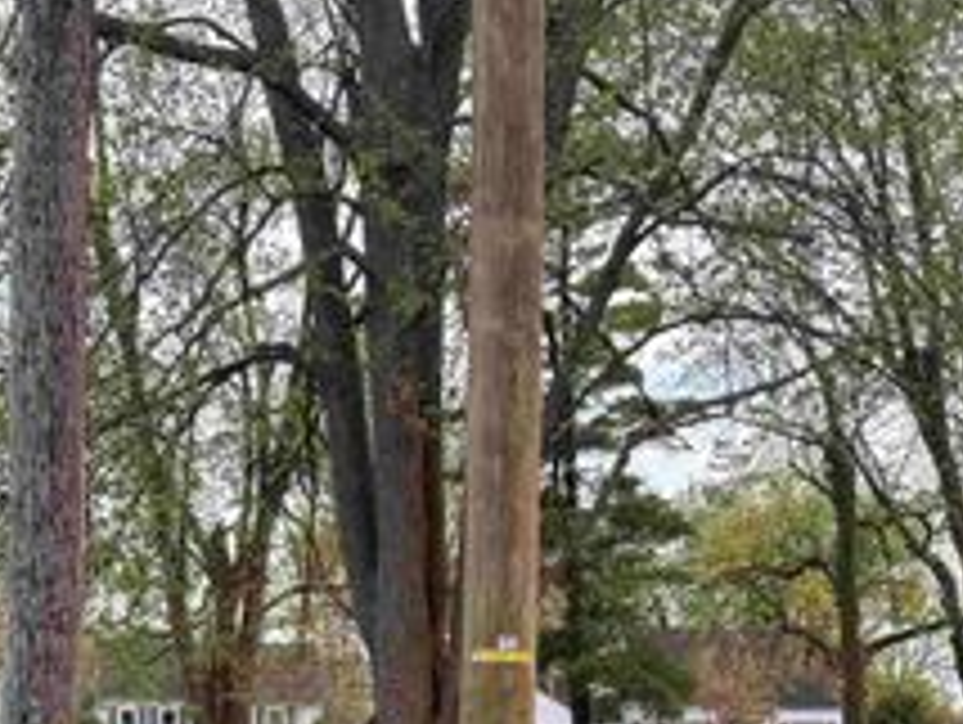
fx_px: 1560
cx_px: 302
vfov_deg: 24.7
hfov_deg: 33.9
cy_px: 758
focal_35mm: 56
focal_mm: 6.76
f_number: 1.78
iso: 100
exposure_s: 1/967
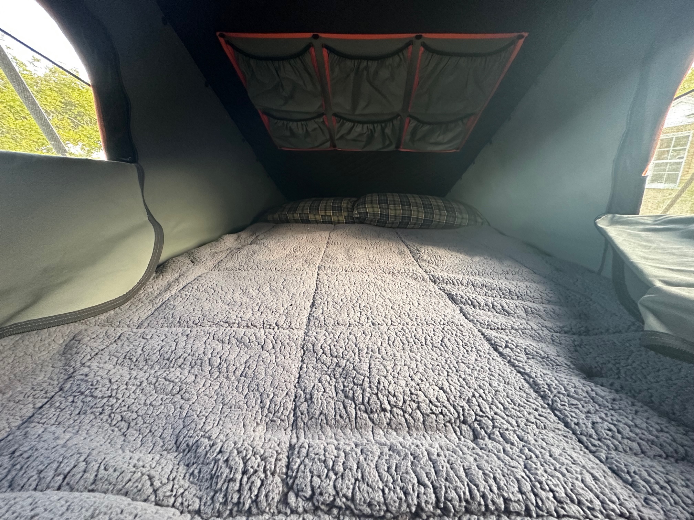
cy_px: 260
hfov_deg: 102.1
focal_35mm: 14
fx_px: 281
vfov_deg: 85.7
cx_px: 347
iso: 400
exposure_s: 1/60
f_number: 2.2
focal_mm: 2.22
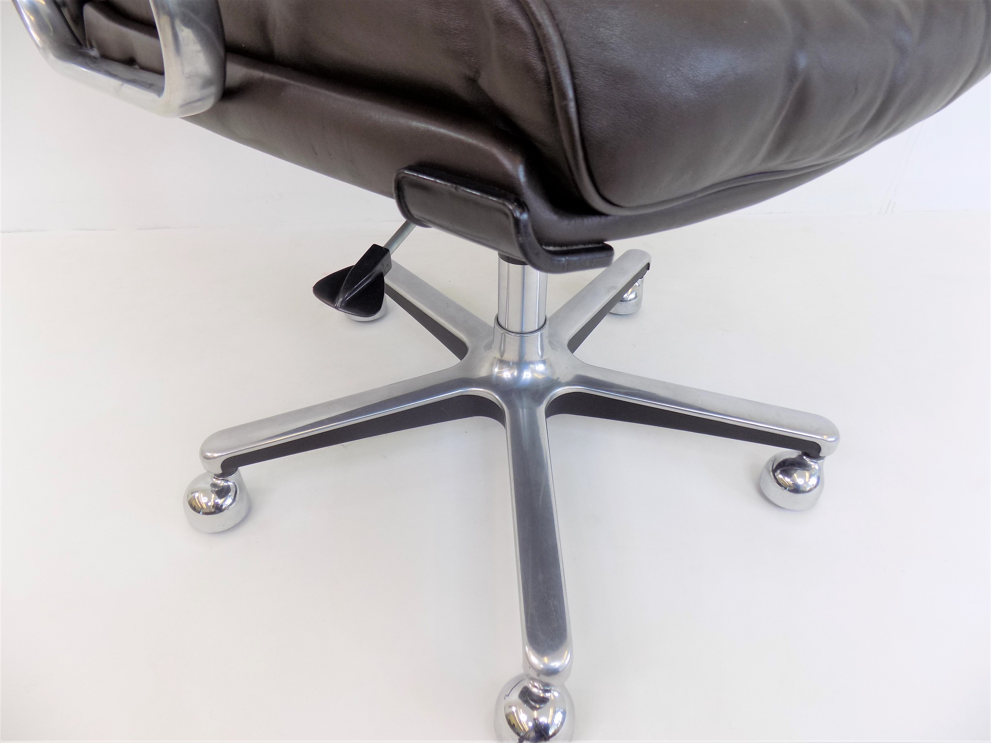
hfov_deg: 73.9
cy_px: 372
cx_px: 496
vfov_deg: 58.9
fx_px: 658
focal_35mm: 23
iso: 80
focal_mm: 4
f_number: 3.1
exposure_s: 1/30
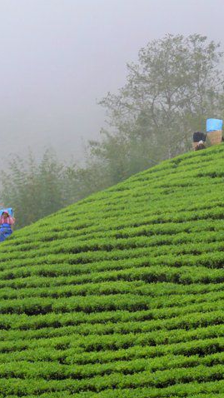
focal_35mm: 219
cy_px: 199
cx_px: 144
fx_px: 2312
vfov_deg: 9.8
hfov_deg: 5.5
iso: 400
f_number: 5.2
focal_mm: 26.9
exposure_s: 1/50
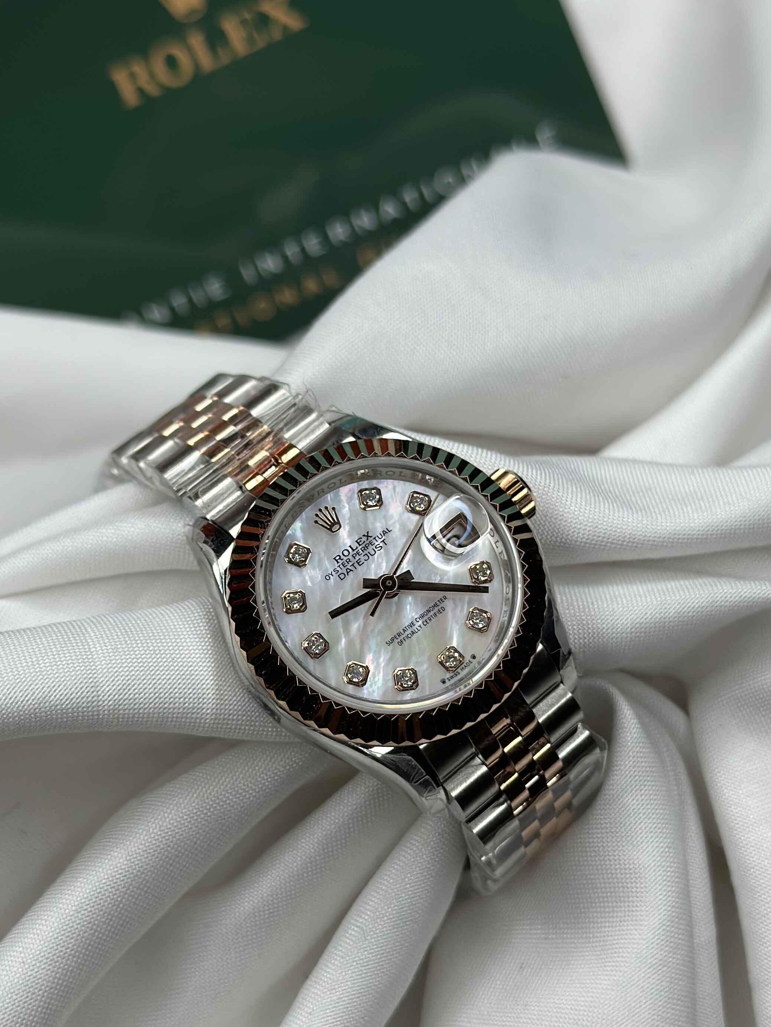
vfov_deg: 27.8
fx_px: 2079
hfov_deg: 21.0
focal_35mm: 70
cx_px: 416
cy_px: 561
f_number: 1.78
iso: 80
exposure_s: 1/816
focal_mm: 6.86
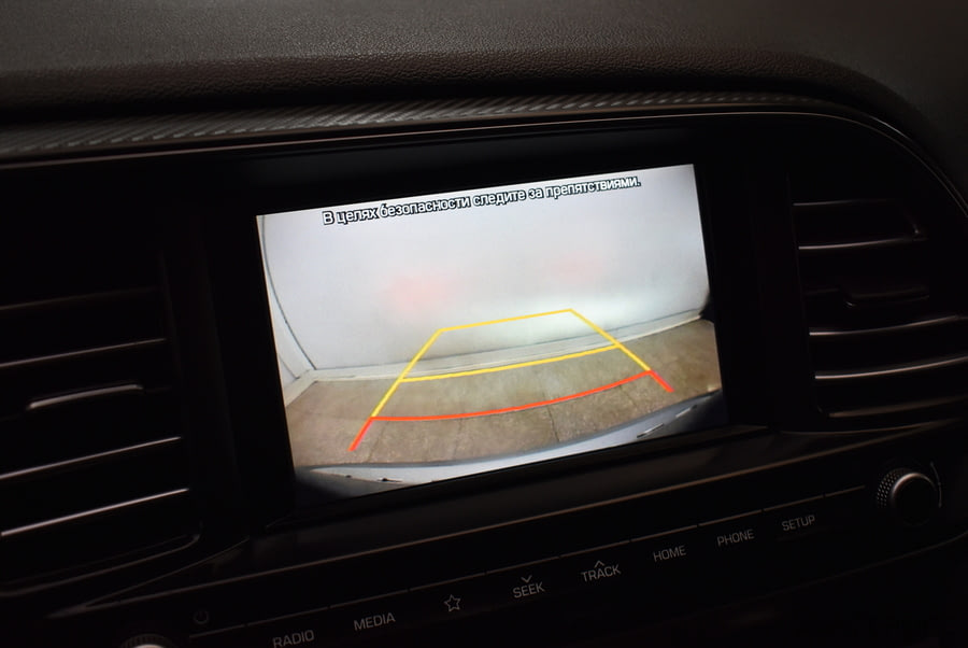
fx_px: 1090
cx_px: 484
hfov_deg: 47.9
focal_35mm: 40
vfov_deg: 33.1
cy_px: 324
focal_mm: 27
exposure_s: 1/80
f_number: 4.5
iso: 400
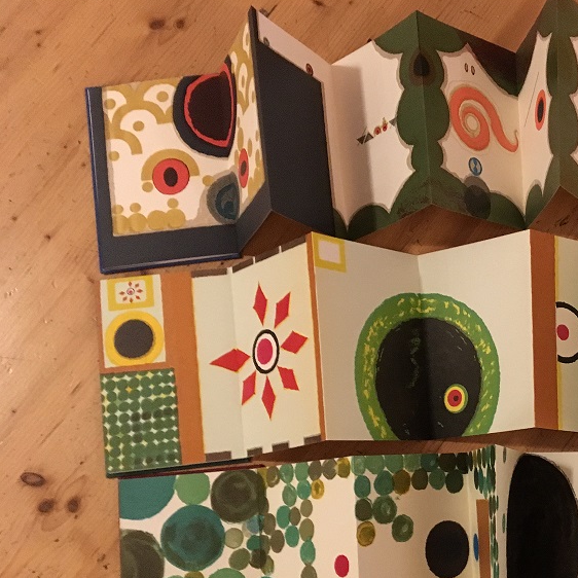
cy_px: 377
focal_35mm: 46
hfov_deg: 35.0
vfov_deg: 36.5
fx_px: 869
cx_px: 501
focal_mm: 4.15
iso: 500
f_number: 2.2
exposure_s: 1/17
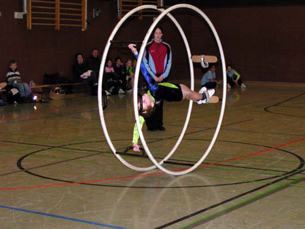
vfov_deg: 18.0
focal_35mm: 82
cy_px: 114
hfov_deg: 23.8
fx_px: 722
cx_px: 152
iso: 200
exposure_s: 1/100
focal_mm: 12.6
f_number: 3.2
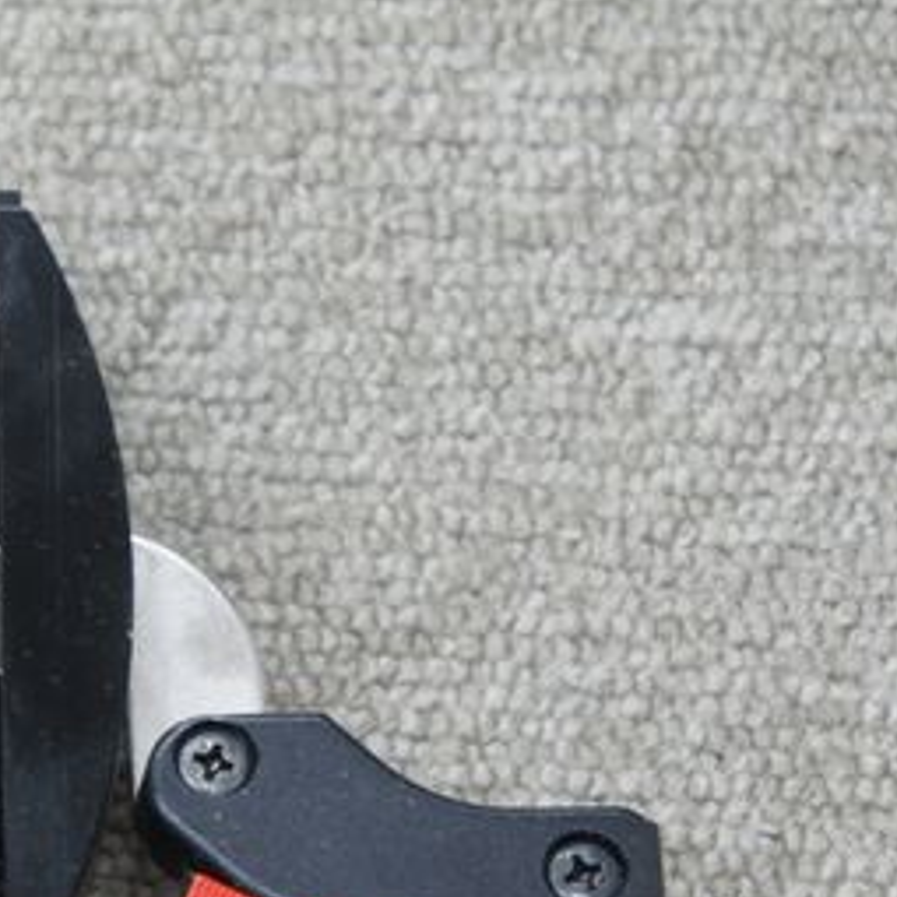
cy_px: 985
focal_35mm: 184
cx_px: -7
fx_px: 5409
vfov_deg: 9.4
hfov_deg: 9.4
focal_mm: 41
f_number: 4.5
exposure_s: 1/10
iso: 200
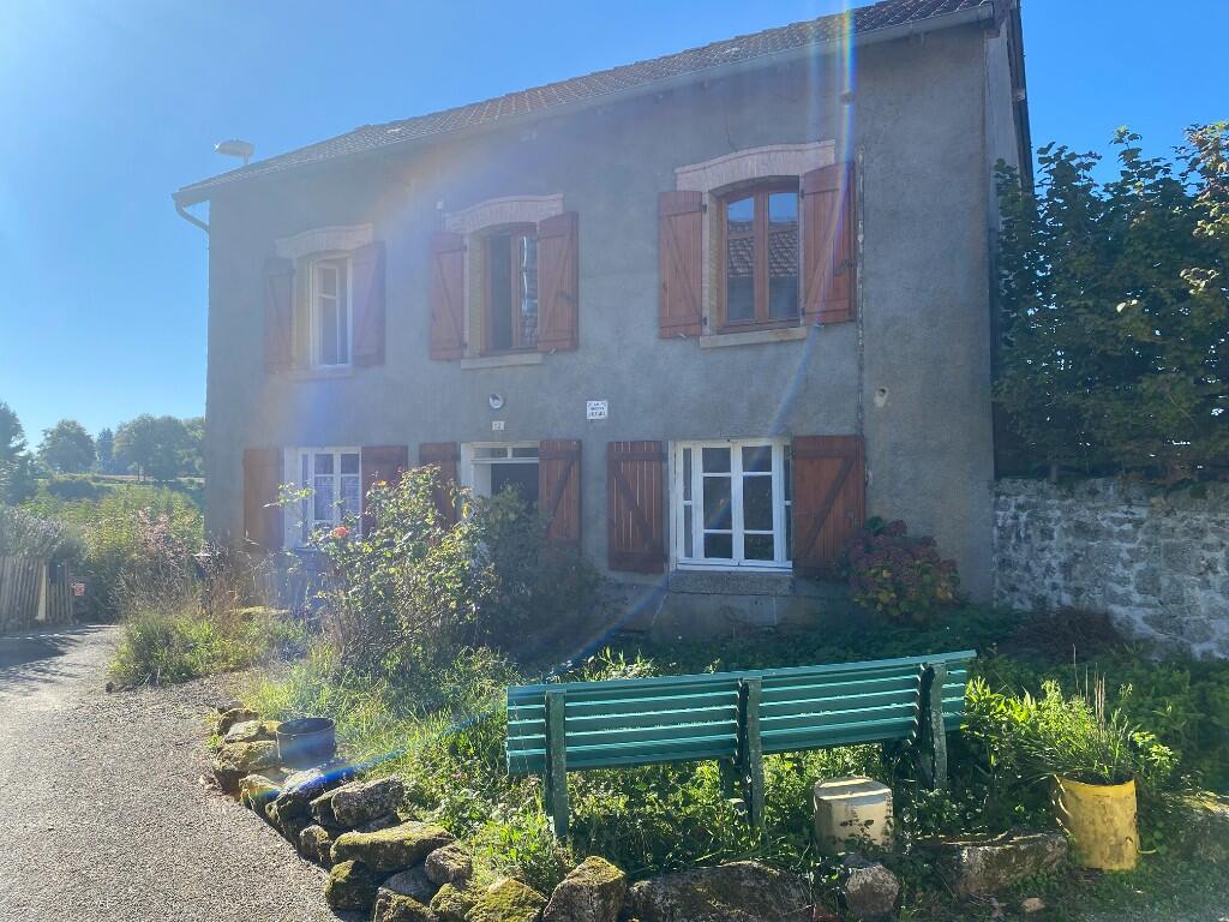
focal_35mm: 26
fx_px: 923
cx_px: 614
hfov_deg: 67.3
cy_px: 461
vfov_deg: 53.1
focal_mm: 4.25
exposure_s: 1/1245
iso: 32
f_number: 1.8
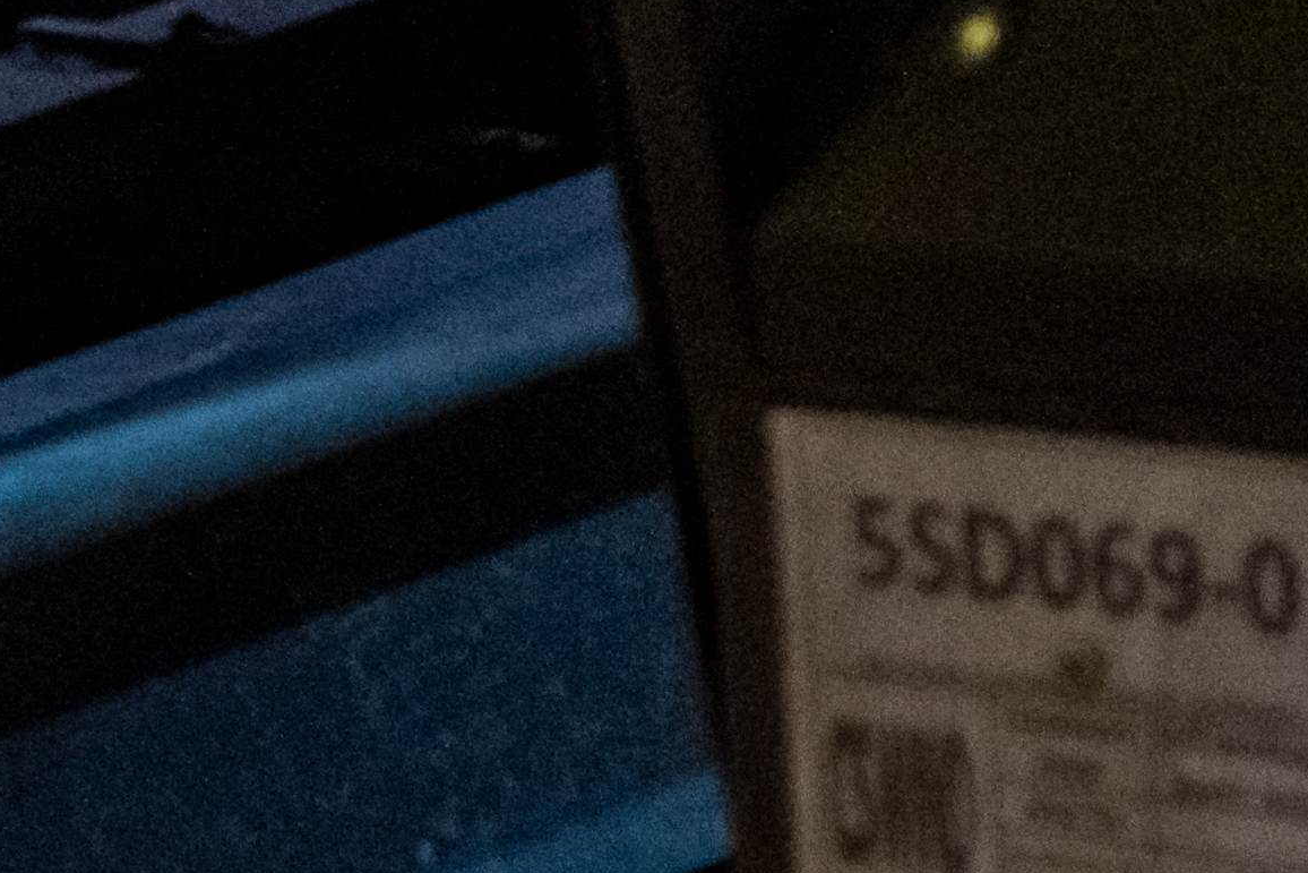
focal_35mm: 312
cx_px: -2036
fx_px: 11337
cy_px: -1452
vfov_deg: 4.3
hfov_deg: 6.3
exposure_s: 1/200
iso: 1250
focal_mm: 32.1
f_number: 2.8
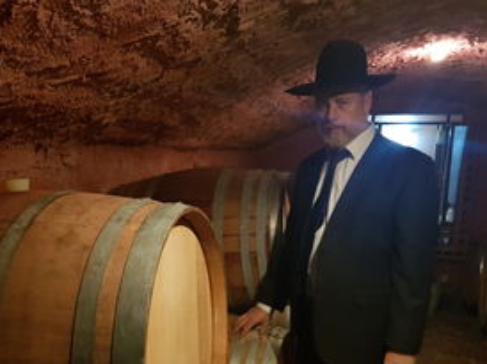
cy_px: 250
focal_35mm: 38
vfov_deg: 37.2
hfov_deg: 48.0
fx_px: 534
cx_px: 153
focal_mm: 4.2
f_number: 1.7
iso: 320
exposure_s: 1/10
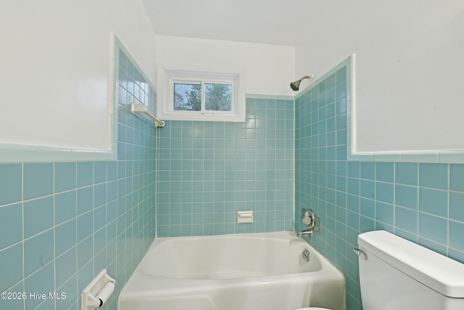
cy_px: 155
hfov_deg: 104.3
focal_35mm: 14
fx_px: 180
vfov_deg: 81.2
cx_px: 232
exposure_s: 1/8
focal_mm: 14
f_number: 9
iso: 200
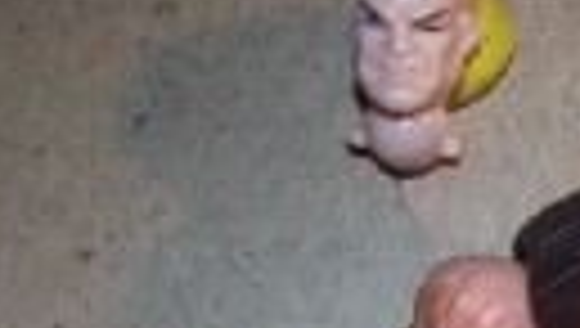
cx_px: 845
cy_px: 422
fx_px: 1971
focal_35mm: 128
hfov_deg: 15.5
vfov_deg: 9.4
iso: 140
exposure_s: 1/60
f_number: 2.8
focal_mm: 6.3
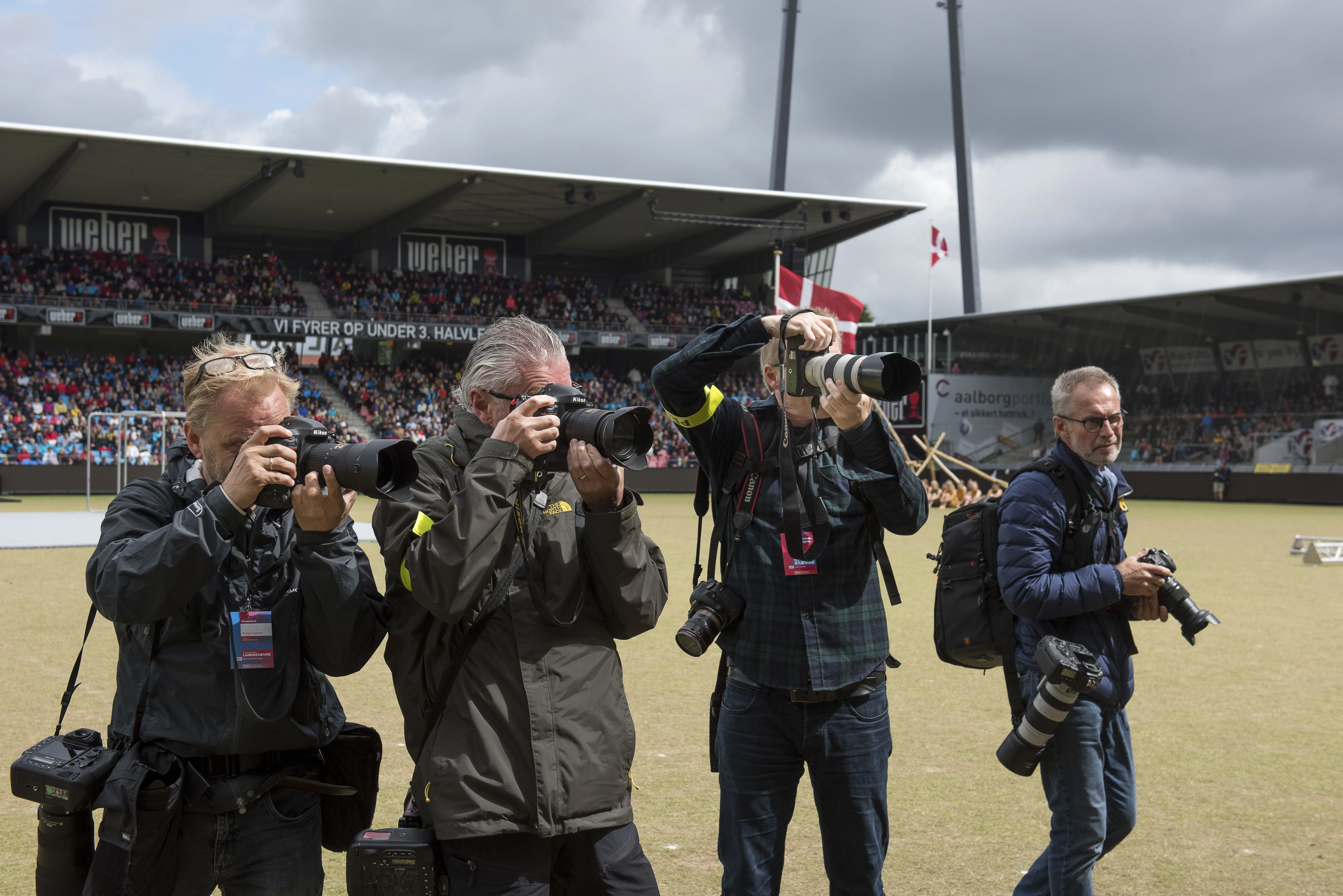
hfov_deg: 38.2
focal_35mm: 52
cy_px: 448
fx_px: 1940
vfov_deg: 26.0
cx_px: 672
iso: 320
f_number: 6.3
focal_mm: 52
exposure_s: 1/800
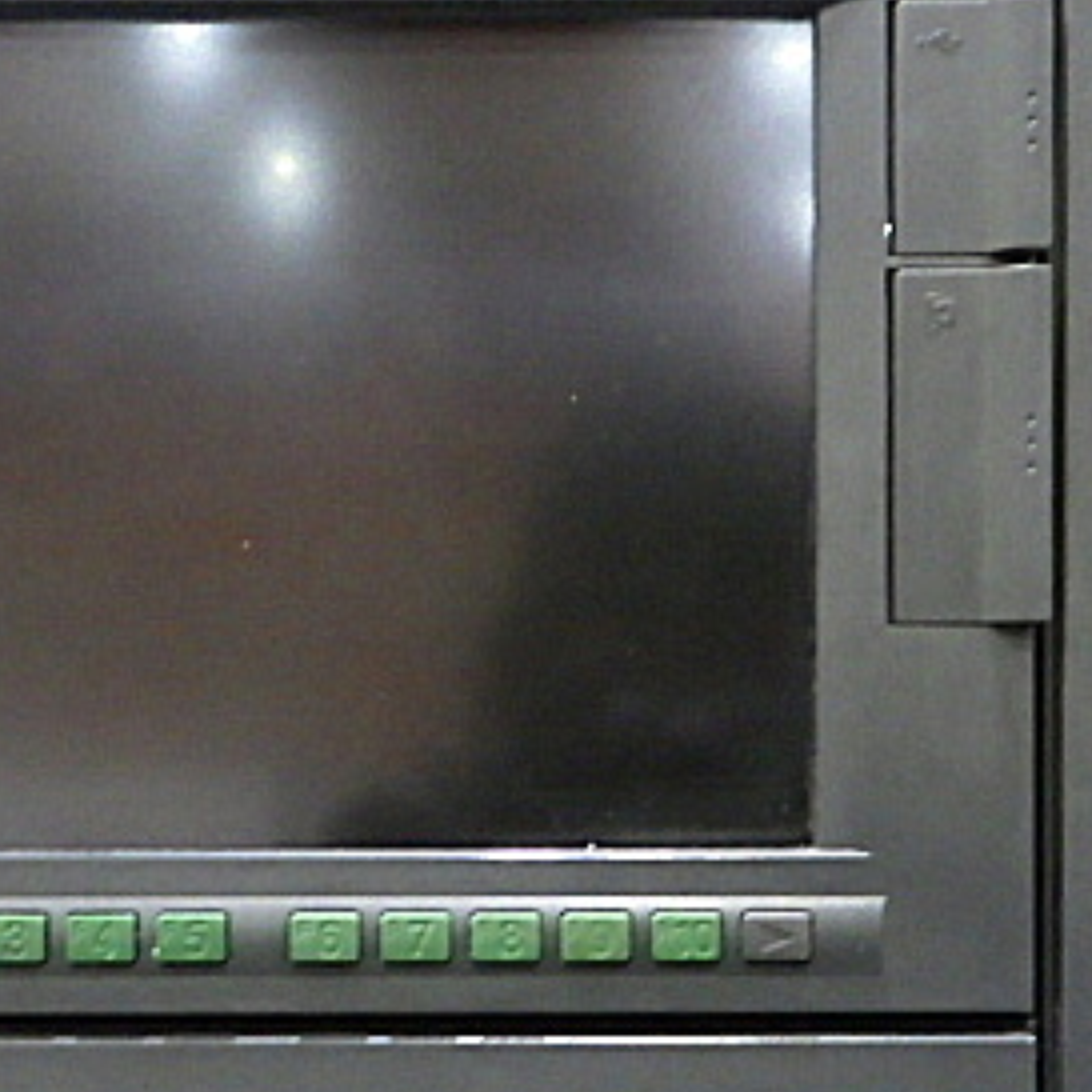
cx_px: 656
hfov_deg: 29.5
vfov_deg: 29.3
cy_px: 764
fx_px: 2070
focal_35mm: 58
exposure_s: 1/20
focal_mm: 5
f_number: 3.5
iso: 1600
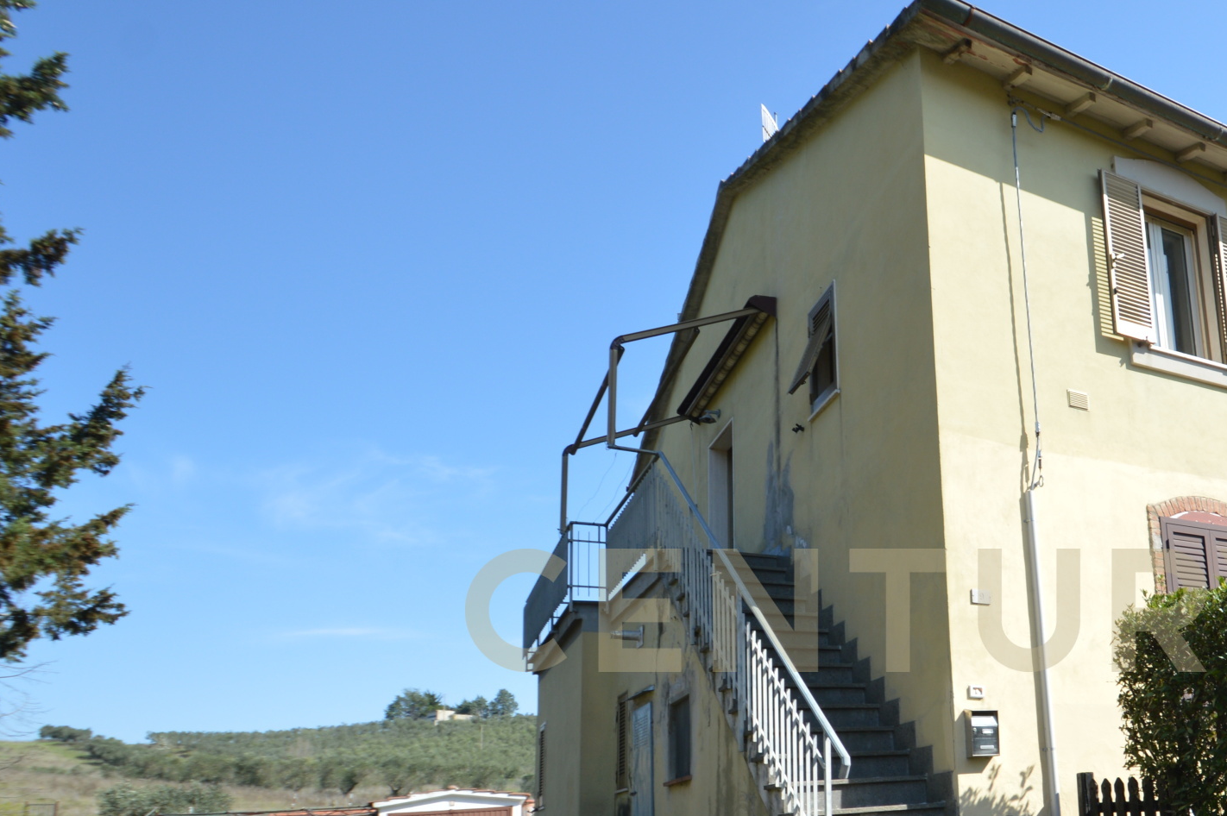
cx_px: 1017
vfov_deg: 46.2
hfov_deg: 60.7
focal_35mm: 27
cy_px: 610
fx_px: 920
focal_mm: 10
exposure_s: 1/200
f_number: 7.1
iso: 100
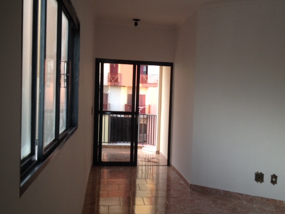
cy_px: 111
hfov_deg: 45.7
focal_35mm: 41
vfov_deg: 35.2
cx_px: 156
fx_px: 338
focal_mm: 4.28
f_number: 2.4
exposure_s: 1/31
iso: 50
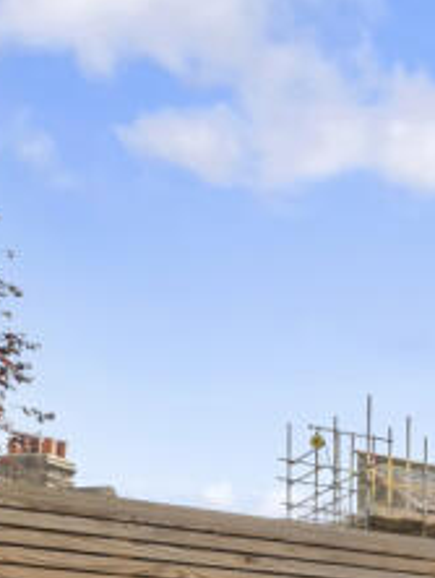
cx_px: 1190
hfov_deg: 12.6
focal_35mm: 71
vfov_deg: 24.9
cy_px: 677
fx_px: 1187
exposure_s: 1/160
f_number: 10
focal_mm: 16
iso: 220
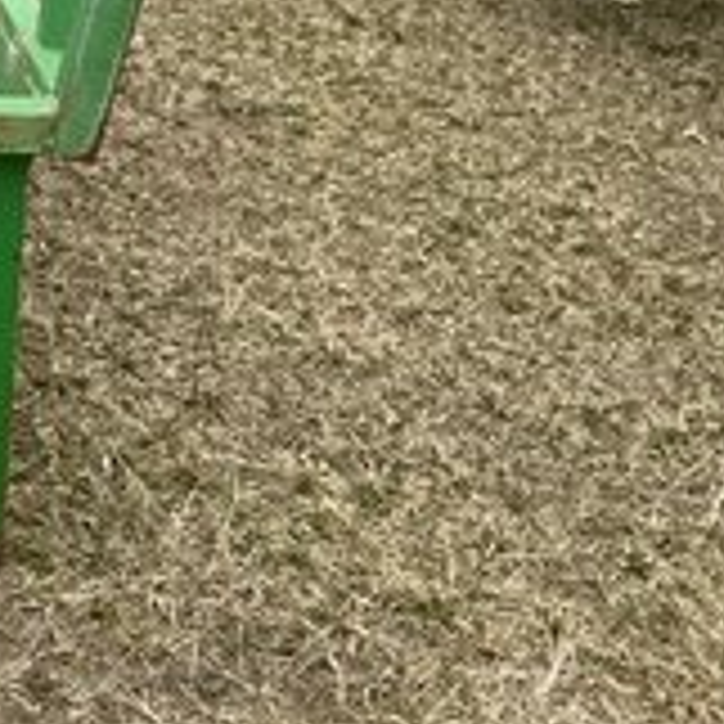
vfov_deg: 17.4
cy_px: -61
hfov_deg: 15.3
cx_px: -596
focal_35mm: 97
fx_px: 2295
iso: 25
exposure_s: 1/519
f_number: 1.8
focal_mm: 3
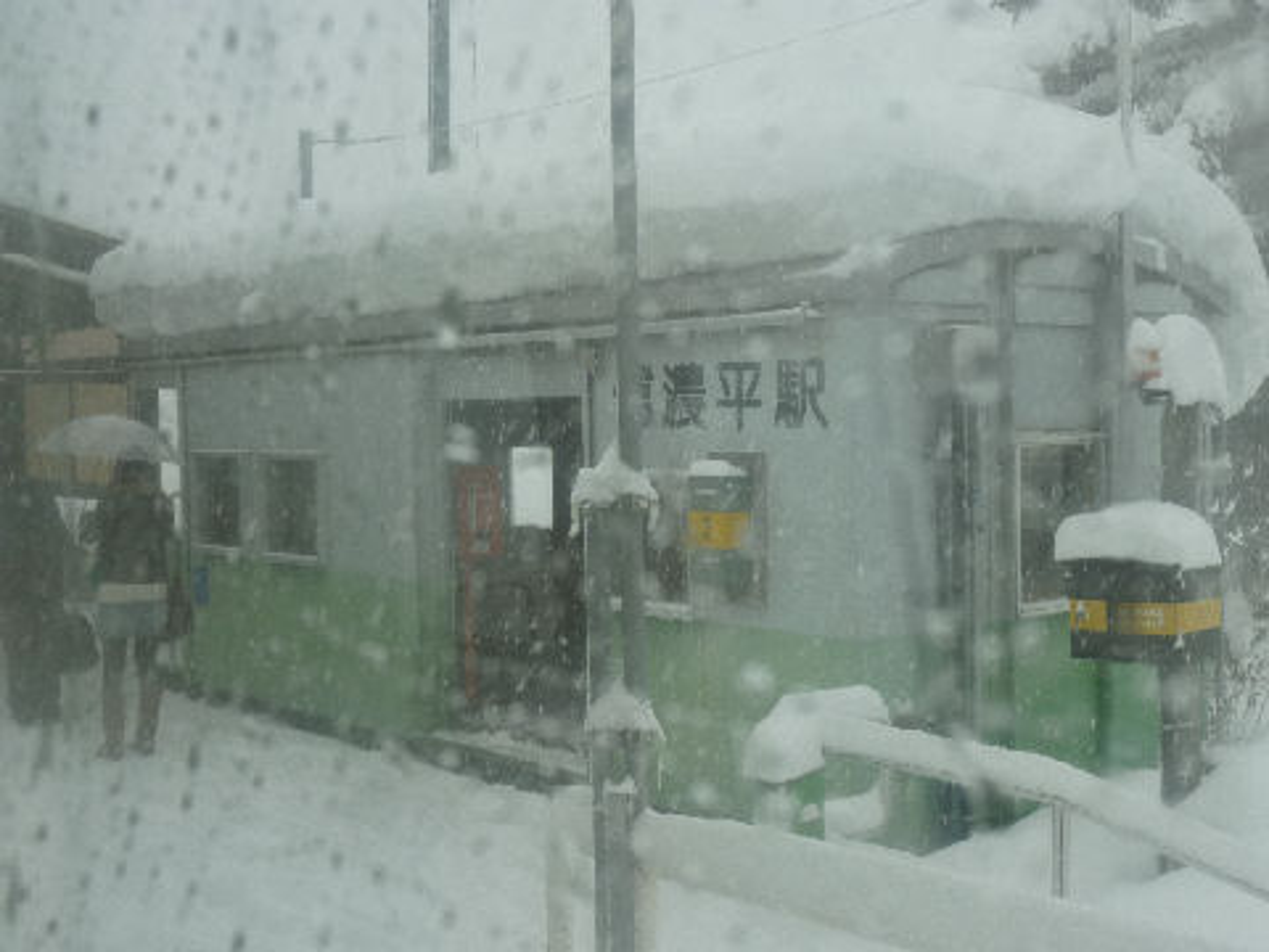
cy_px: 476
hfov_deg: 42.1
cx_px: 634
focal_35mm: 45
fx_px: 1650
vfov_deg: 32.2
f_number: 4.2
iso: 80
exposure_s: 1/125
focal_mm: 8.1
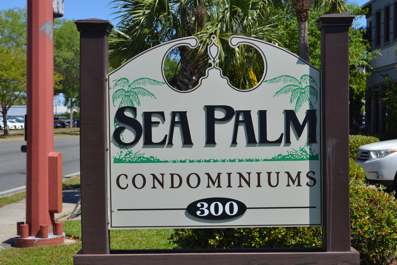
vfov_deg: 20.6
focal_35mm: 66
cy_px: 132
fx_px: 728
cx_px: 198
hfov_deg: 30.5
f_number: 9
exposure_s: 1/320
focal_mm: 44
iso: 100
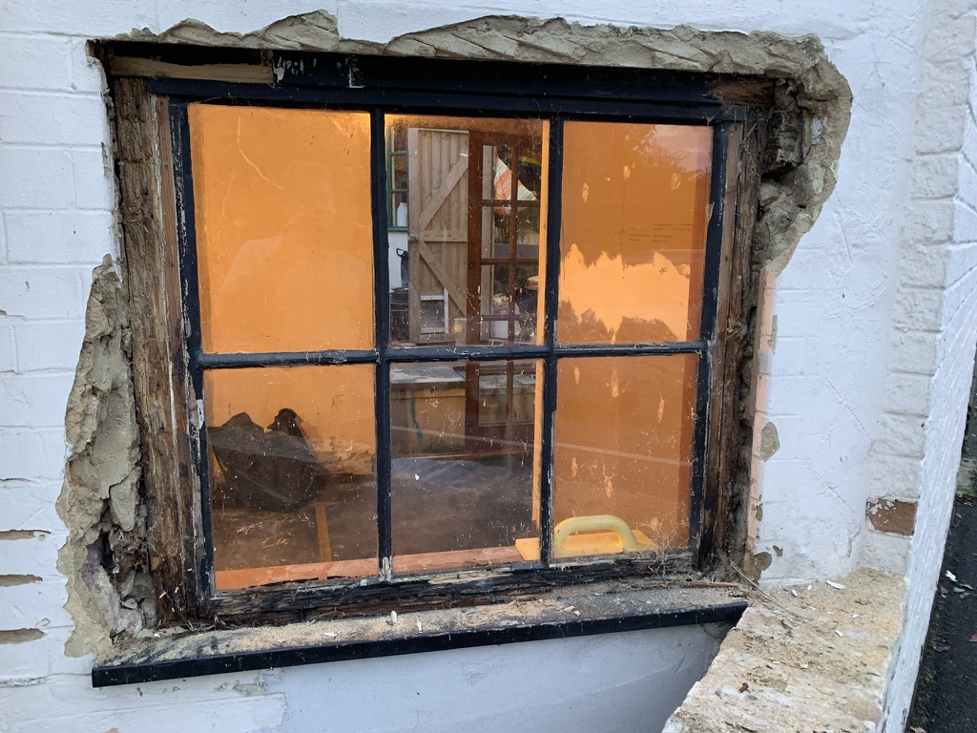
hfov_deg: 67.3
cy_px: 366
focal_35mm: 26
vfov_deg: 53.1
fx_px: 734
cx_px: 488
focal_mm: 4.25
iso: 250
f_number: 1.8
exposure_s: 1/60
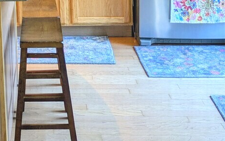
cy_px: -64
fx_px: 503
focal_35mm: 82
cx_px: -3
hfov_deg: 24.0
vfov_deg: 14.9
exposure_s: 1/40
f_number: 1.89
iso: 47
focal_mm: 5.43
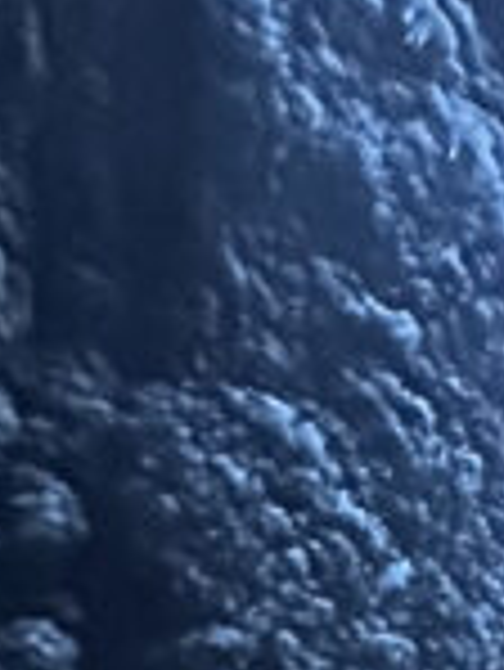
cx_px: 1620
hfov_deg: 10.1
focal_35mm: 96
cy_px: 1394
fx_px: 1861
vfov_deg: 15.6
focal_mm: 2.2
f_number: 2.2
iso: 1600
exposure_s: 1/39
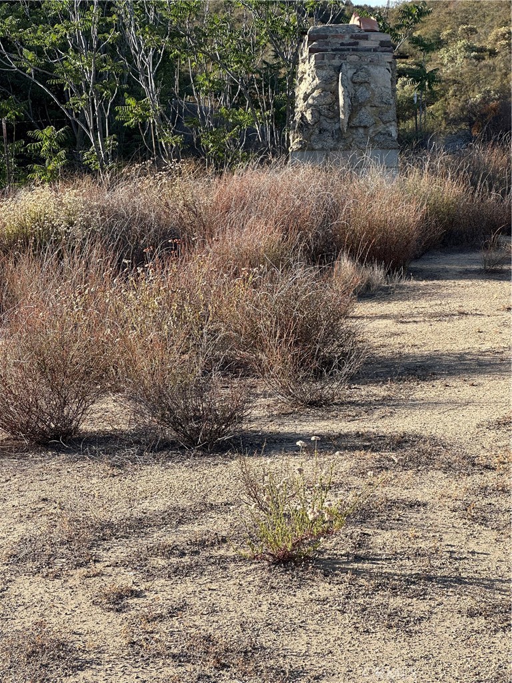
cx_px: 256
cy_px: 342
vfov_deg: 25.3
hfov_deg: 19.1
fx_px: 1519
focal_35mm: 77
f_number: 2.8
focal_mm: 9
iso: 32
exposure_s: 1/339
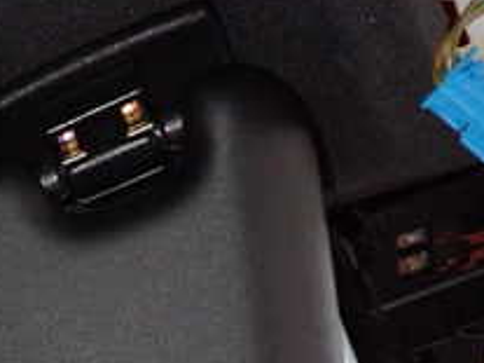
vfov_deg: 16.0
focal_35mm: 87
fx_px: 1216
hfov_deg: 19.9
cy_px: 478
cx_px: -213
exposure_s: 1/30
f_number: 6.3
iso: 800
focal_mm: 5.4
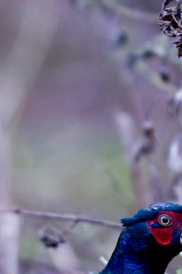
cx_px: 58
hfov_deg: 0.7
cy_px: 101
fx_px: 13965
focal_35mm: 1837
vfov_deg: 1.1
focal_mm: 500
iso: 200
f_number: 4.5
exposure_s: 1/125
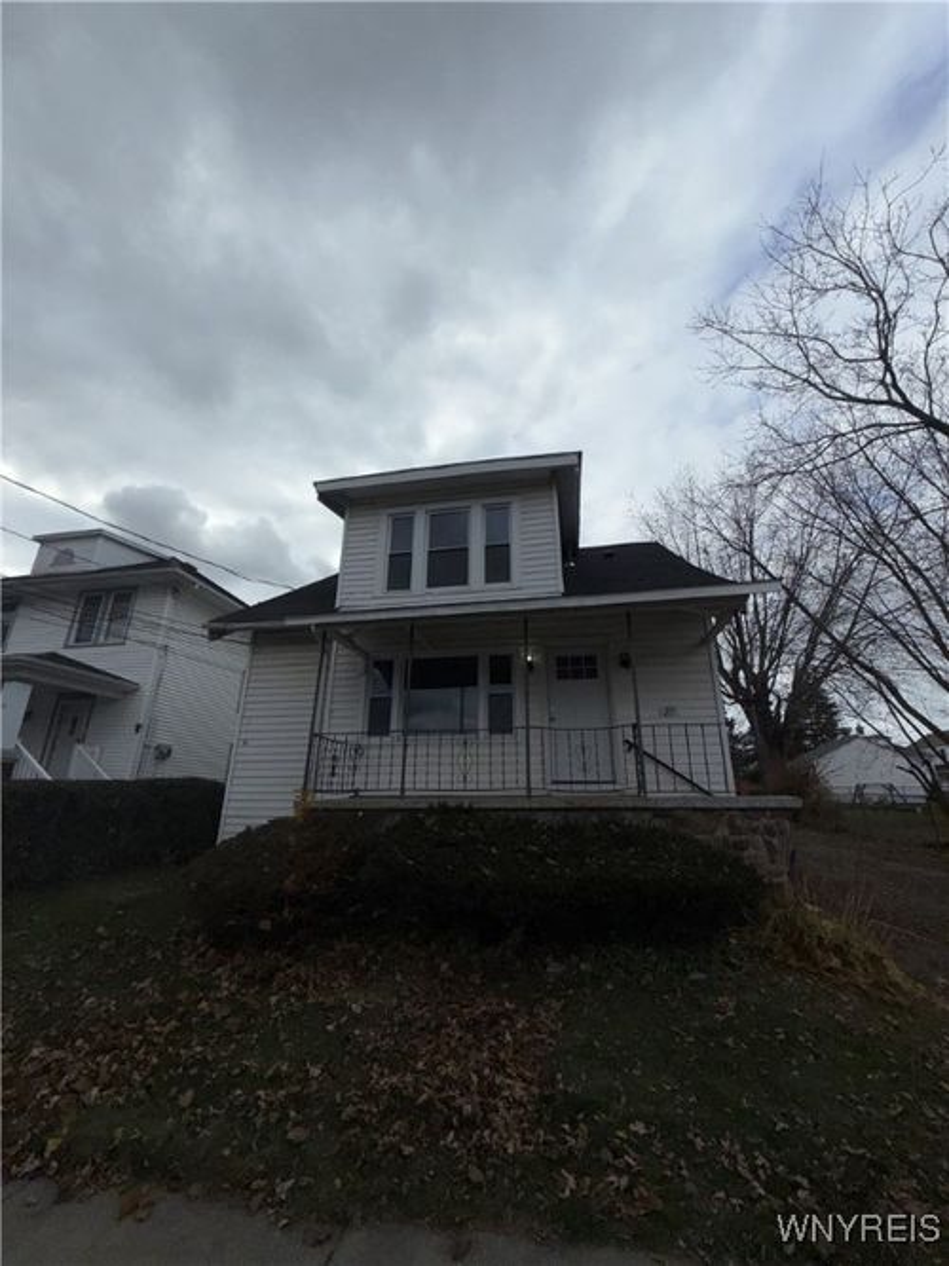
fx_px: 512
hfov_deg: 85.7
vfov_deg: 102.1
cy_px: 633
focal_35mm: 14
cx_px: 474
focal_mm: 2.22
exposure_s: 1/2165
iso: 16
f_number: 2.2
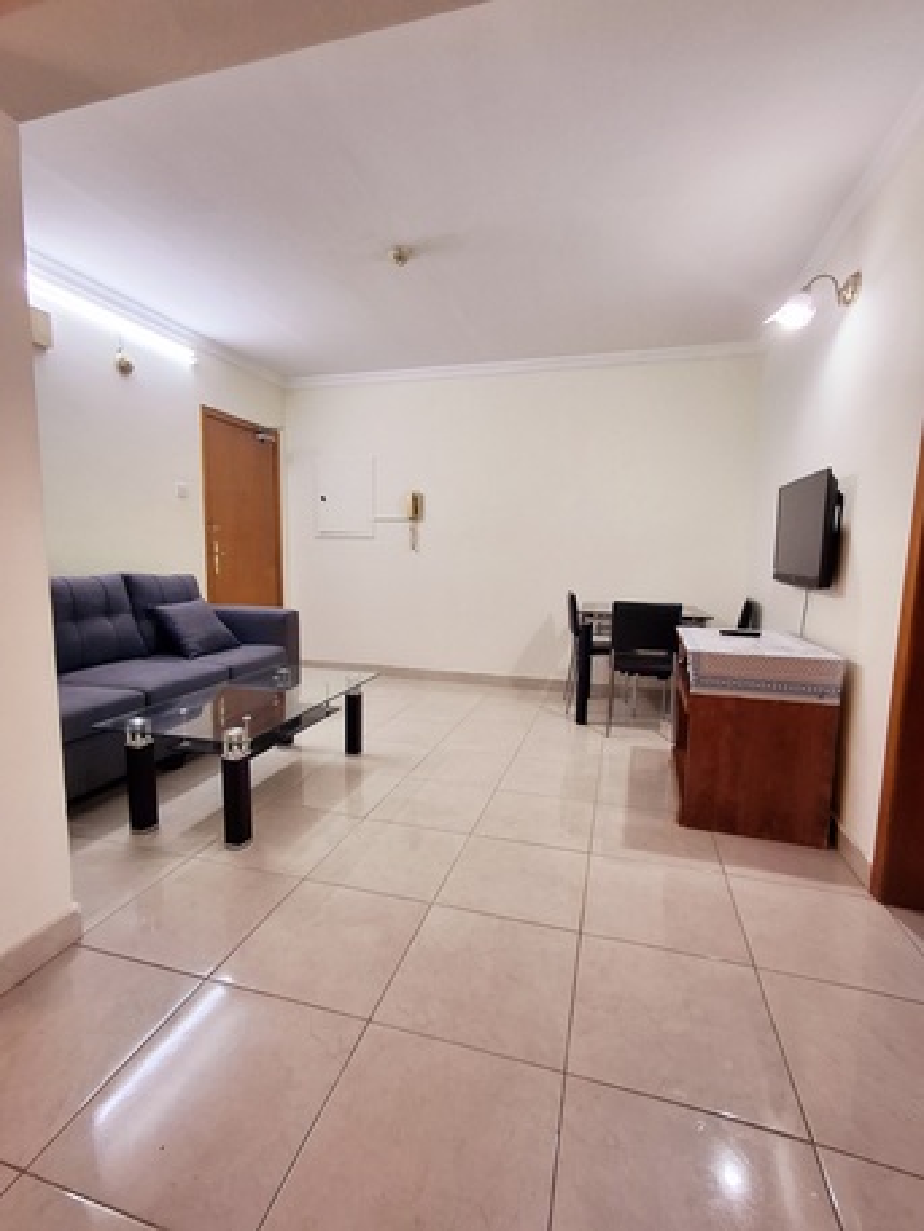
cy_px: 616
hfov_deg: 78.1
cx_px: 462
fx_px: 569
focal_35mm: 16
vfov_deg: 94.5
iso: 50
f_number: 2.2
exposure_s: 1/40
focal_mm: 1.64
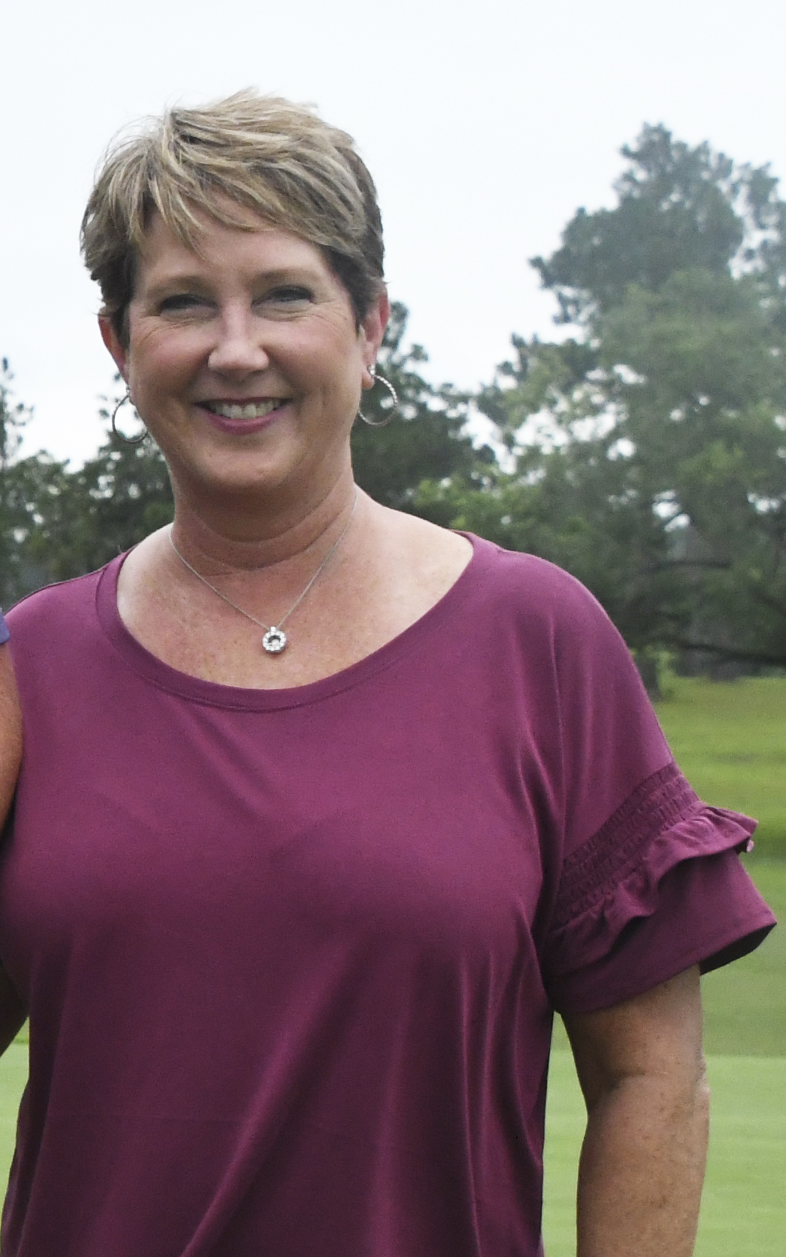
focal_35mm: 162
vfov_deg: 12.9
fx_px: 5551
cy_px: 422
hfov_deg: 7.9
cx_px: -477
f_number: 10
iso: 2000
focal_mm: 35
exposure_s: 1/2000
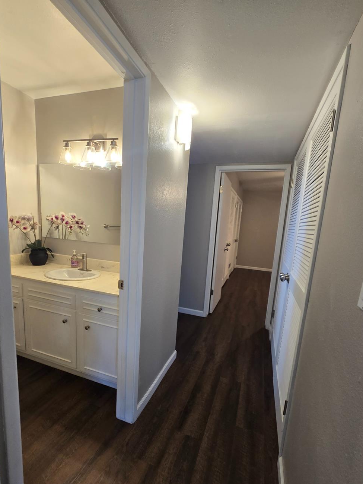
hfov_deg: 81.7
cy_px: 262
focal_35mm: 15
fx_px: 210
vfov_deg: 98.0
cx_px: 177
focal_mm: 2.2
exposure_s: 1/60
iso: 160
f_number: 2.2
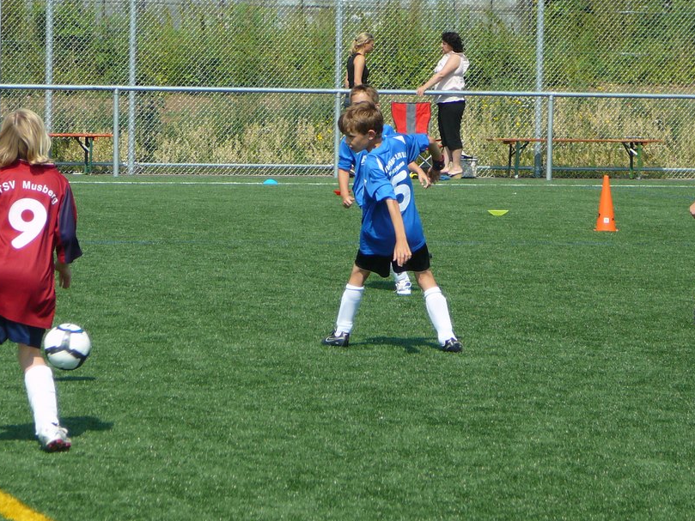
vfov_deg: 8.1
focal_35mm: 183
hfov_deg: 10.8
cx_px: 308
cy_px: 266
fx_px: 3675
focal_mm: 22
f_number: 4
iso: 80
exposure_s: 1/800
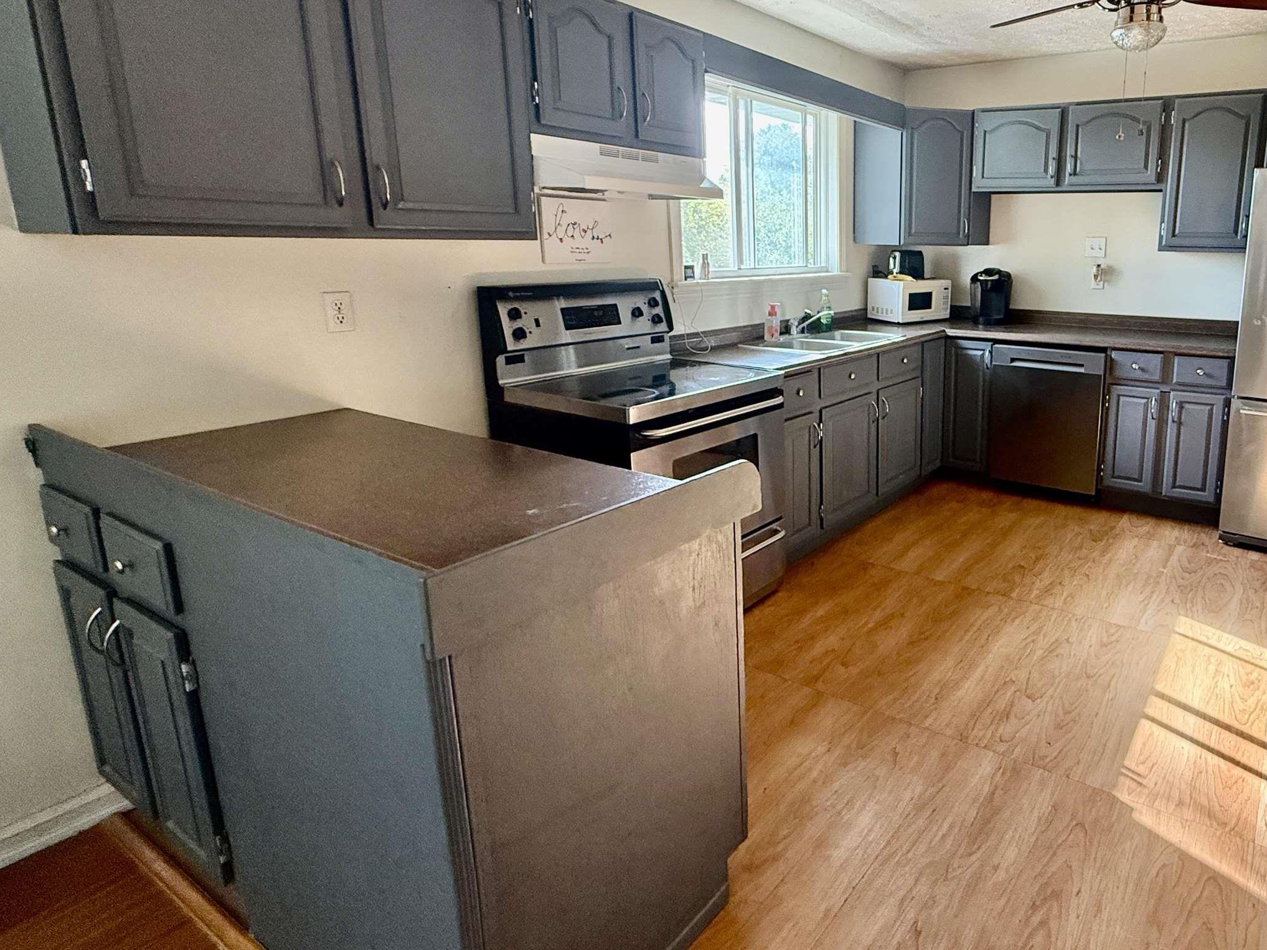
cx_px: 903
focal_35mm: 21
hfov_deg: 74.9
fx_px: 769
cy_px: 398
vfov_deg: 63.1
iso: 250
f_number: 2.2
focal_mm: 2.22
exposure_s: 1/99
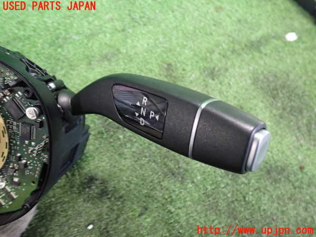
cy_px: 118
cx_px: 158
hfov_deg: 60.0
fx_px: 274
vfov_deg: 46.8
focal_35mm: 30
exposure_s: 1/30
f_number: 2.3
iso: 640
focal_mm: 5.4
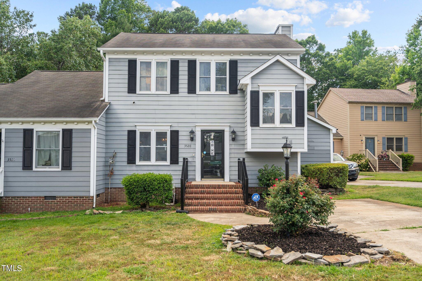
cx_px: 211
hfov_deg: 60.3
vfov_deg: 42.3
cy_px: 140
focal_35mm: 31
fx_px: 363
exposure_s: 1/200
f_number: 4
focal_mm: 31
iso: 250
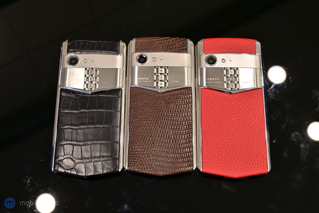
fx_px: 432
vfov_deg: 27.6
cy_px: 106
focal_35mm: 49
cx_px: 160
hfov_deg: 40.5
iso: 500
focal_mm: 32.5
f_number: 5
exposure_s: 1/50
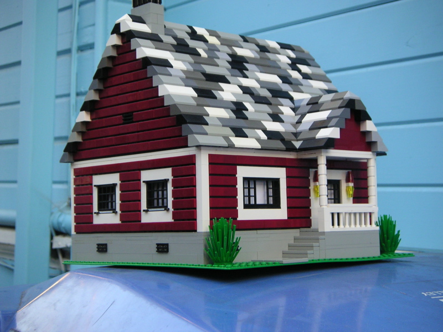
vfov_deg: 23.3
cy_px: 166
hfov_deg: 30.7
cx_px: 222
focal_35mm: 63
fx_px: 806
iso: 80
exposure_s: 1/60
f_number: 3.1
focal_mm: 9.8
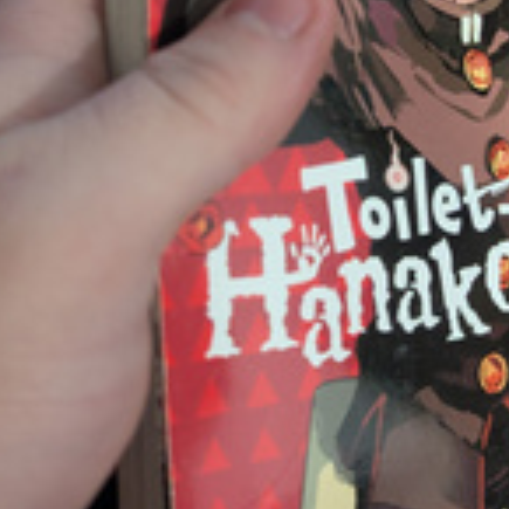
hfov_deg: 26.1
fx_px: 1098
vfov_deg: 25.6
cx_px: 237
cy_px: 102
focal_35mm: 66
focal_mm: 6.9
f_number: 1.68
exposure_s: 1/116
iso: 1277
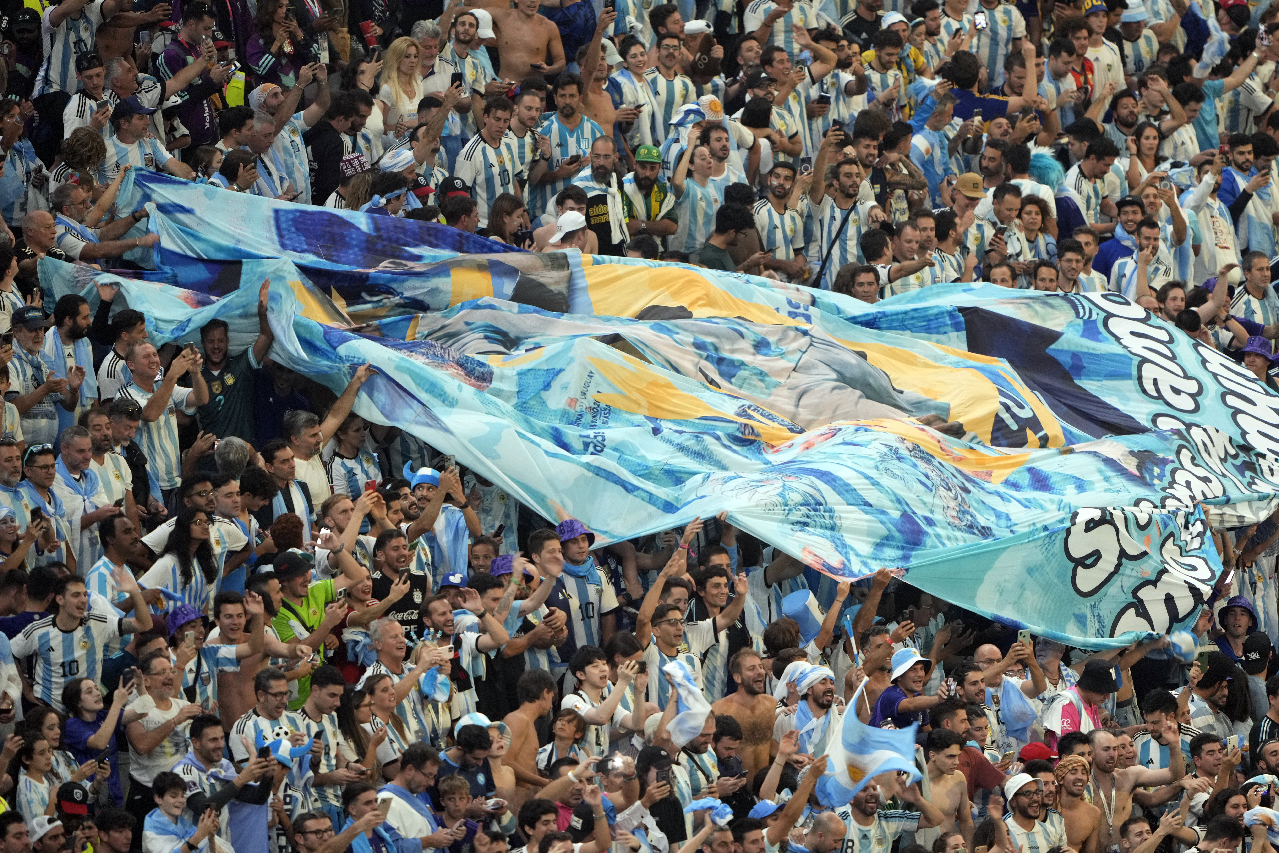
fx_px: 15524
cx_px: 685
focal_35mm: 437
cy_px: 389
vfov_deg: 3.1
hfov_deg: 4.7
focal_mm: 400
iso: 2500
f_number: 2.8
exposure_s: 1/100
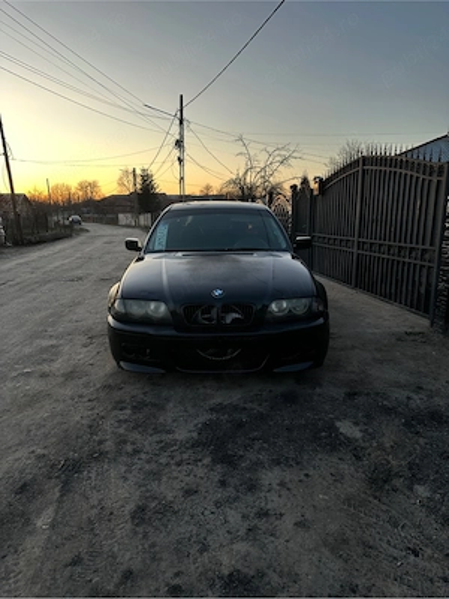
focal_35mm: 24
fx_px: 415
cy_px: 300
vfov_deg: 71.6
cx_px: 224
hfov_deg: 56.8
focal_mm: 6.86
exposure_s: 1/172
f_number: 1.78
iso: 100
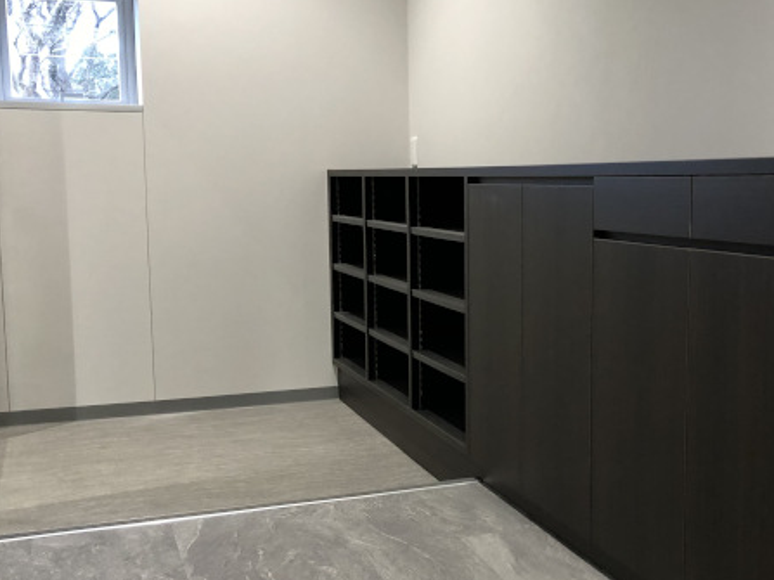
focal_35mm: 47
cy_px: 318
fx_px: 1051
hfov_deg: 39.6
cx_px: 556
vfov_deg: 30.8
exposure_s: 1/15
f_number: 1.8
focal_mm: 3.99
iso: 40
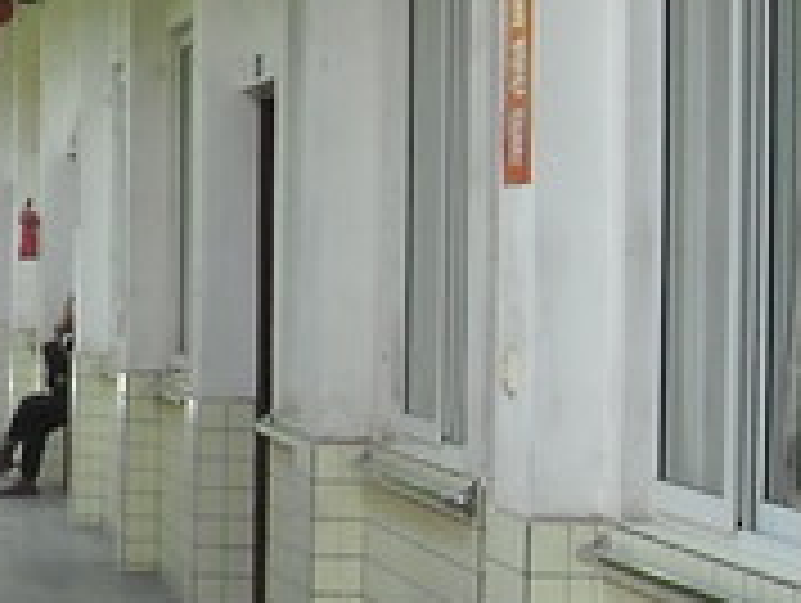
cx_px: -662
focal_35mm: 157
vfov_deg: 9.5
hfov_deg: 11.6
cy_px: 387
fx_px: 3638
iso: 64
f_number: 2.8
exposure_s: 1/100
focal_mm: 5.7
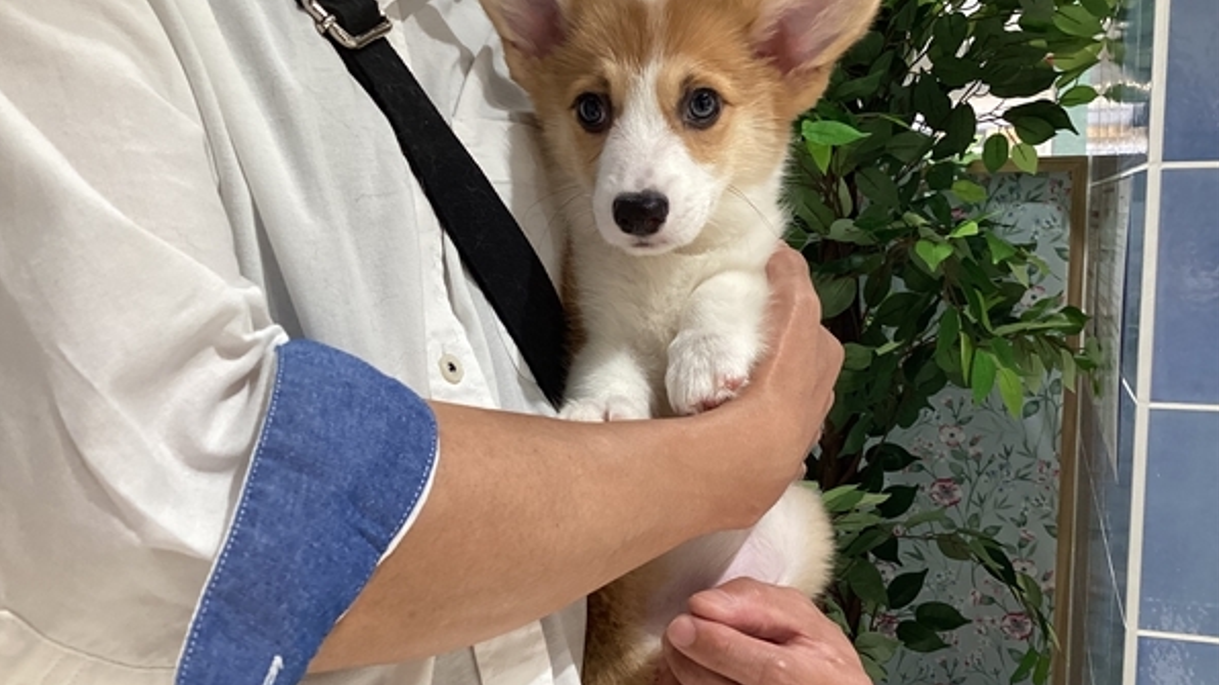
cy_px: 354
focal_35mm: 34
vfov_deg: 34.6
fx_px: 1099
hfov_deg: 58.0
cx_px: 607
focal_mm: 3.3
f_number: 2.4
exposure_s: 1/60
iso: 100
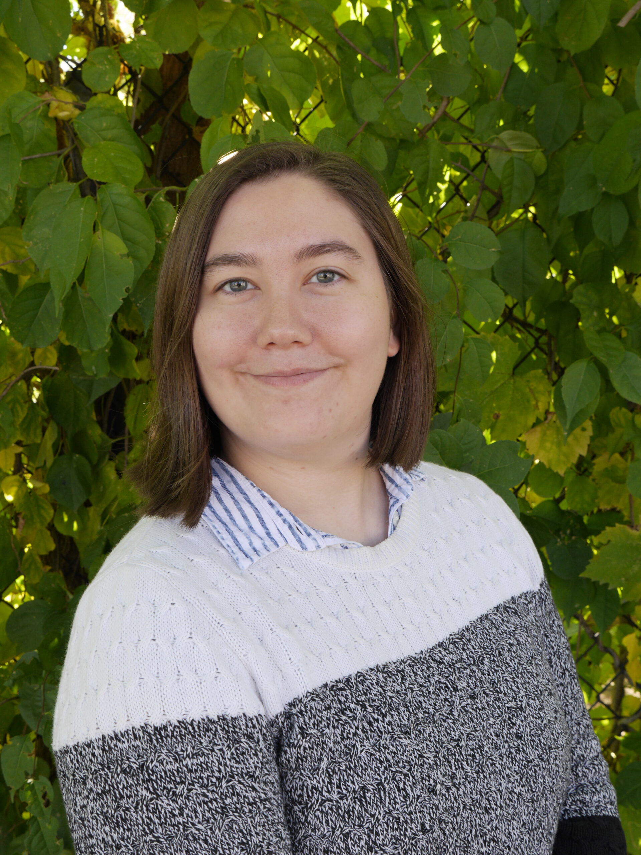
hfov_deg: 29.1
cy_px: 428
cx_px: 320
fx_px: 1234
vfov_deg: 38.2
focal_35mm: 50
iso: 400
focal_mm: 25
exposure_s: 1/125
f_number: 6.3
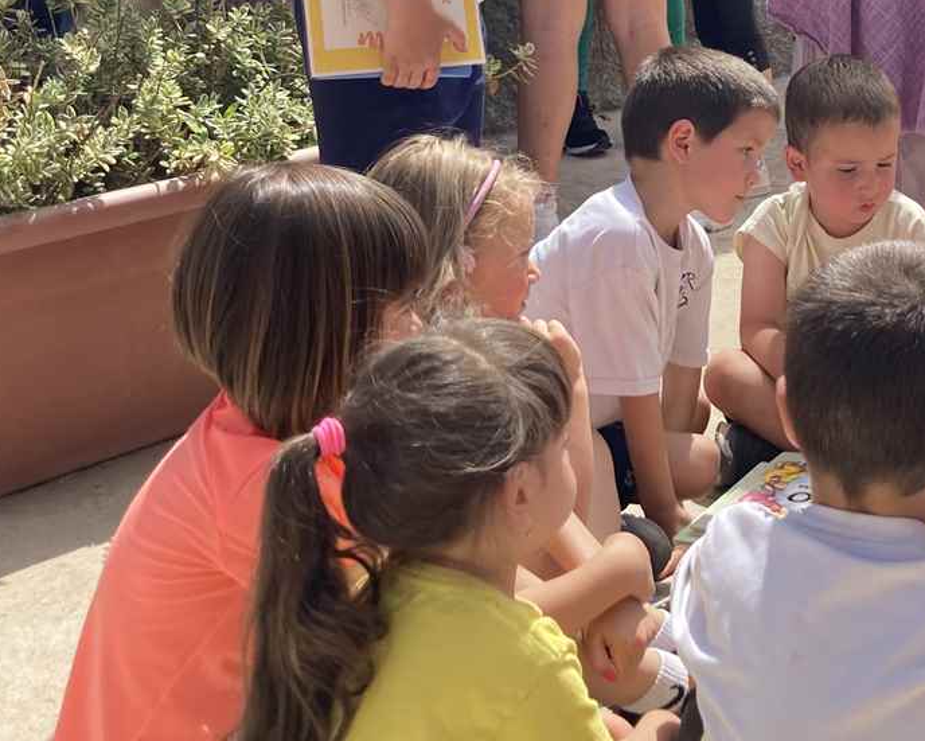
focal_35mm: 64
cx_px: 795
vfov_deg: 23.3
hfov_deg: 28.6
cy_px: 91
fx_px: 1753
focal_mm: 3.99
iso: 20
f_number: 1.8
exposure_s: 1/1000
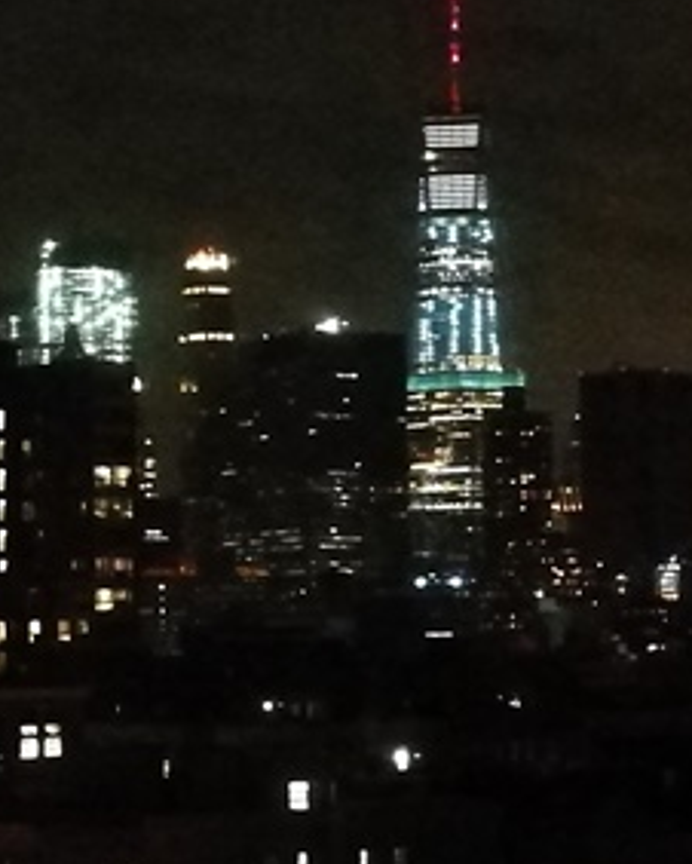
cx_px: 444
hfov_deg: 12.6
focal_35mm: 122
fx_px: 3120
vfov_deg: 15.7
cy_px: 582
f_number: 2.2
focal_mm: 4.5
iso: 3200
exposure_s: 1/17.1
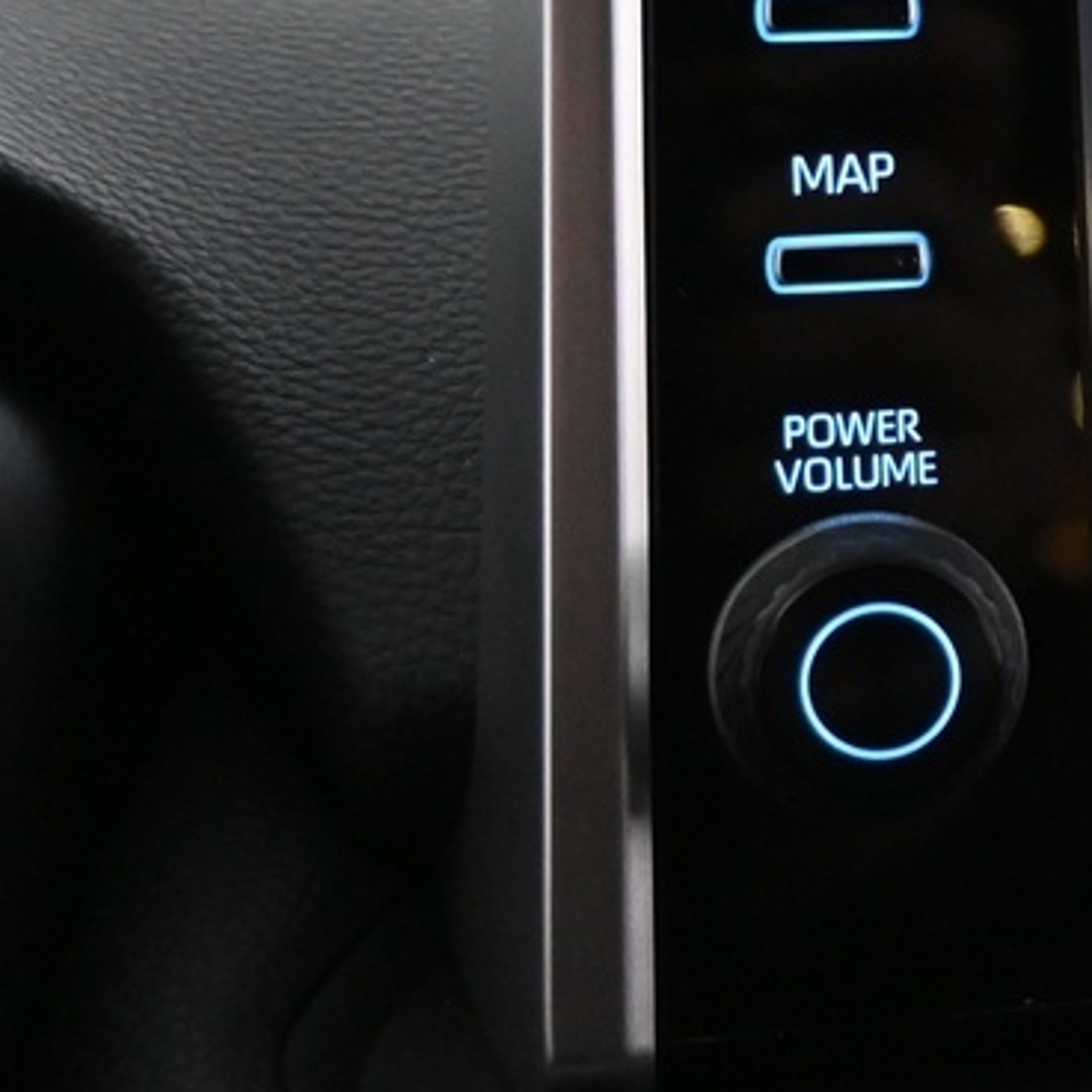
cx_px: 2033
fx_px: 4207
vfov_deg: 14.7
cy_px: 142
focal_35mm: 118
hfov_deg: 13.2
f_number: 4
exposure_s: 1/30
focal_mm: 21
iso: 2800
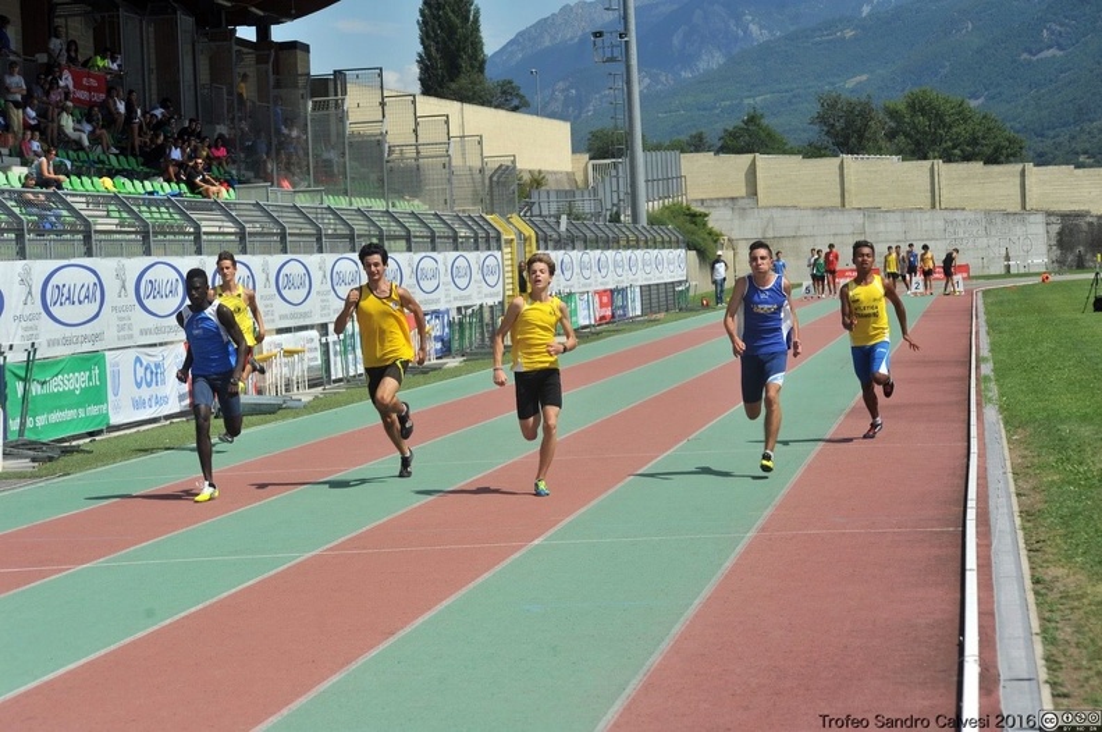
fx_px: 2599
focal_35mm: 85
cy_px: 366
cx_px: 551
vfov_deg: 16.0
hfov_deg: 23.9
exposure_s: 1/1000
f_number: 8
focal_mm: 85
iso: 200
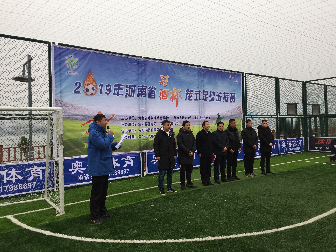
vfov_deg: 48.2
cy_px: 126
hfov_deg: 61.7
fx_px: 281
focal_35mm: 29
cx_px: 168
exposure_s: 1/482
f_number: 2.2
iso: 32
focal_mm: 4.15
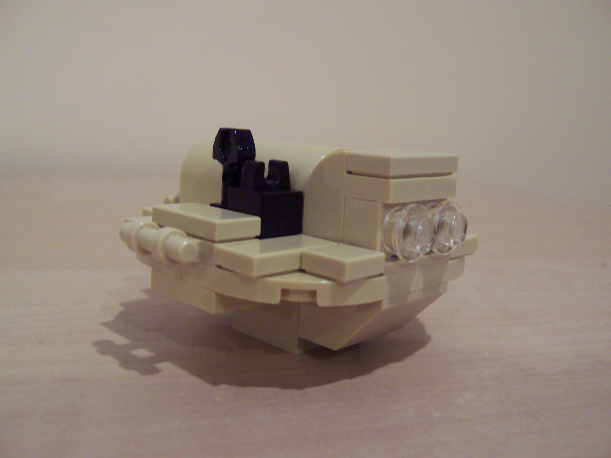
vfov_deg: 39.7
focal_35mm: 36
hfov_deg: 51.4
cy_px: 229
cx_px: 306
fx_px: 635
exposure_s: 1/10
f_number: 2.8
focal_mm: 5.6
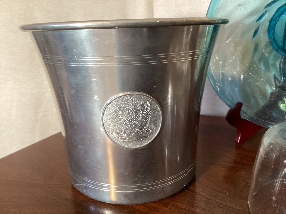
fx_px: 256
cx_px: 143
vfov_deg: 45.4
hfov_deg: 58.3
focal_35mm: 31
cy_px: 107
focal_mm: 3.3
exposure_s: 1/33
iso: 320
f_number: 2.4
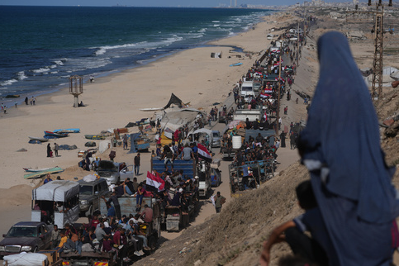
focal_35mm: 107
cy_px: 133
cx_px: 209
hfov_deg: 19.1
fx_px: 1186
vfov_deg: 12.8
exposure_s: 1/4000
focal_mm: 101
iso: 125
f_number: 4.5
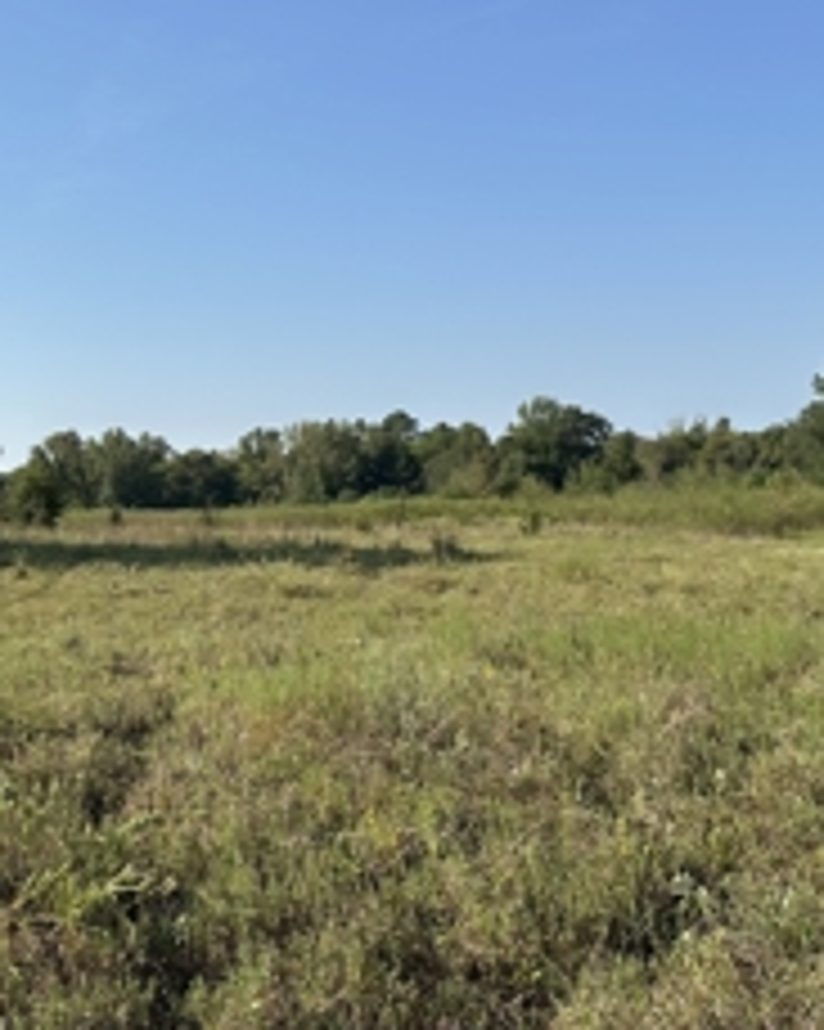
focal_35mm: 41
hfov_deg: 35.4
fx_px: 1251
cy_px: 522
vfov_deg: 44.8
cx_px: 176
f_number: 1.78
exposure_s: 1/4016
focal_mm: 6.86
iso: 80
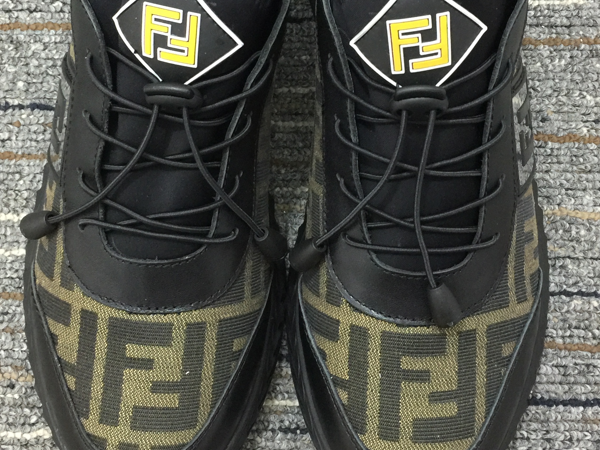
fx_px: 971
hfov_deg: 34.3
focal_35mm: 56
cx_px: 302
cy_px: 135
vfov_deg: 25.9
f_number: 2.2
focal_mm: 4.15
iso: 160
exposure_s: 1/17
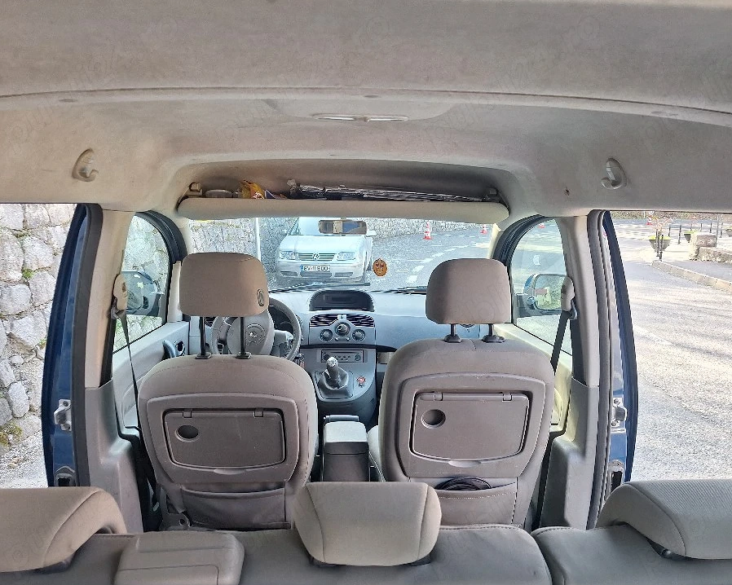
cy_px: 299
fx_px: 541
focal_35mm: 25
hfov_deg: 68.1
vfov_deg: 56.8
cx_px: 355
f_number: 1.8
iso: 40
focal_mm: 5.54
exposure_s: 1/116
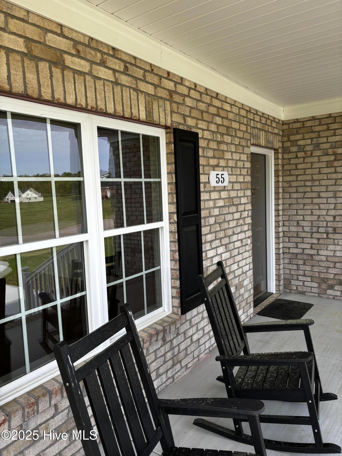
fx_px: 343
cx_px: 171
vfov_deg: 67.3
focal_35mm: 26
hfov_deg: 53.1
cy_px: 228
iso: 50
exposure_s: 1/608
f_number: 1.6
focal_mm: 5.96
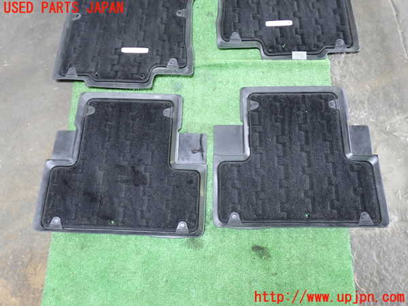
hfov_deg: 60.0
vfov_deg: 46.8
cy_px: 153
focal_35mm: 30
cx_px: 204
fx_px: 354
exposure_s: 1/30
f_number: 2.3
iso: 400
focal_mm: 5.4
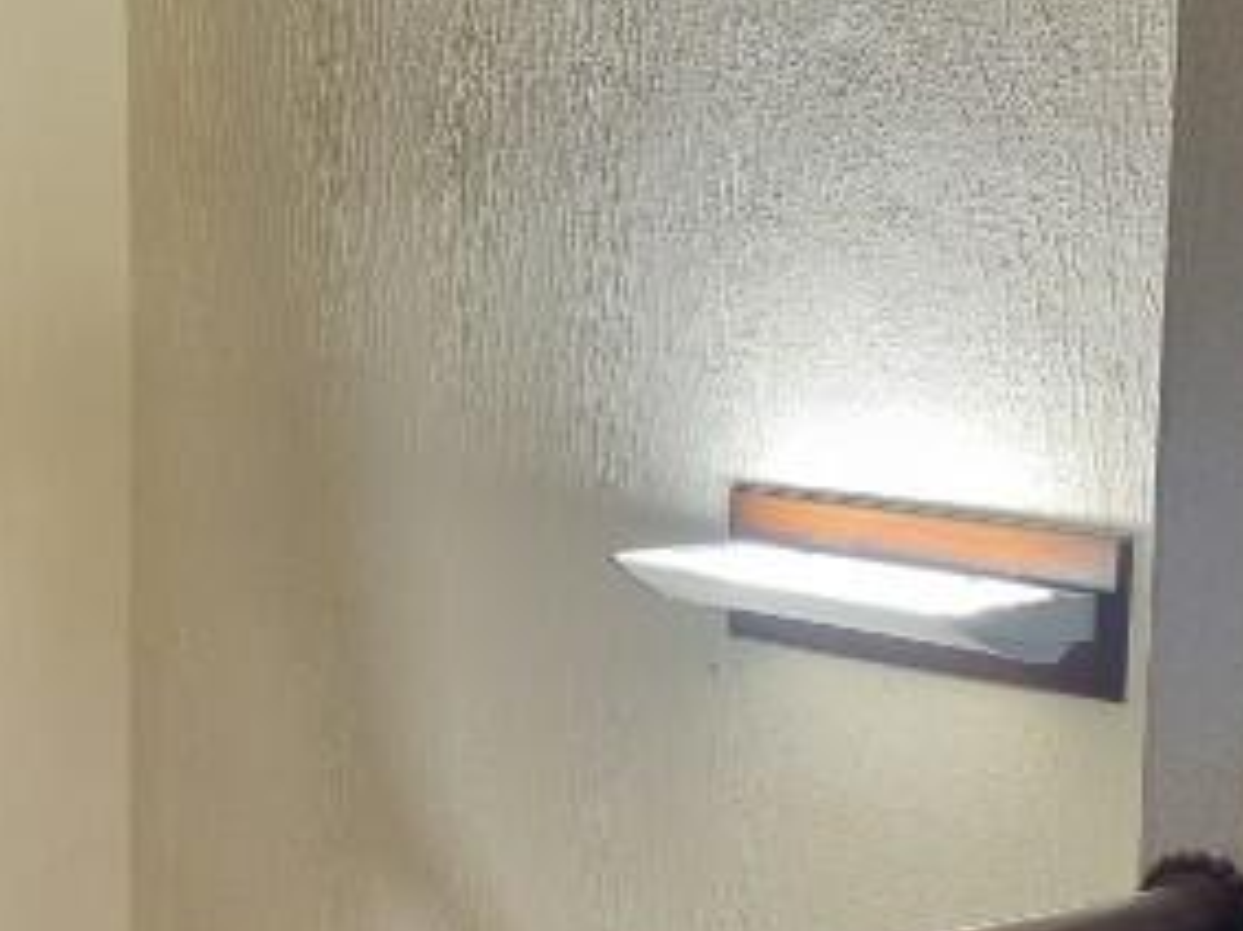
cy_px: 698
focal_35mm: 94
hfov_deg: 20.4
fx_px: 3374
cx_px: 110
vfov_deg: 15.6
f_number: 1.8
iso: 320
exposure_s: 1/100
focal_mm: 5.4
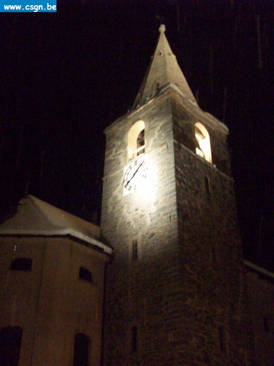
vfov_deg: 50.1
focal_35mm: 37
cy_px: 183
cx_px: 137
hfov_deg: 38.7
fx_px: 390
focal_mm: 6.2
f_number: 2.8
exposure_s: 1/8
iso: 1000
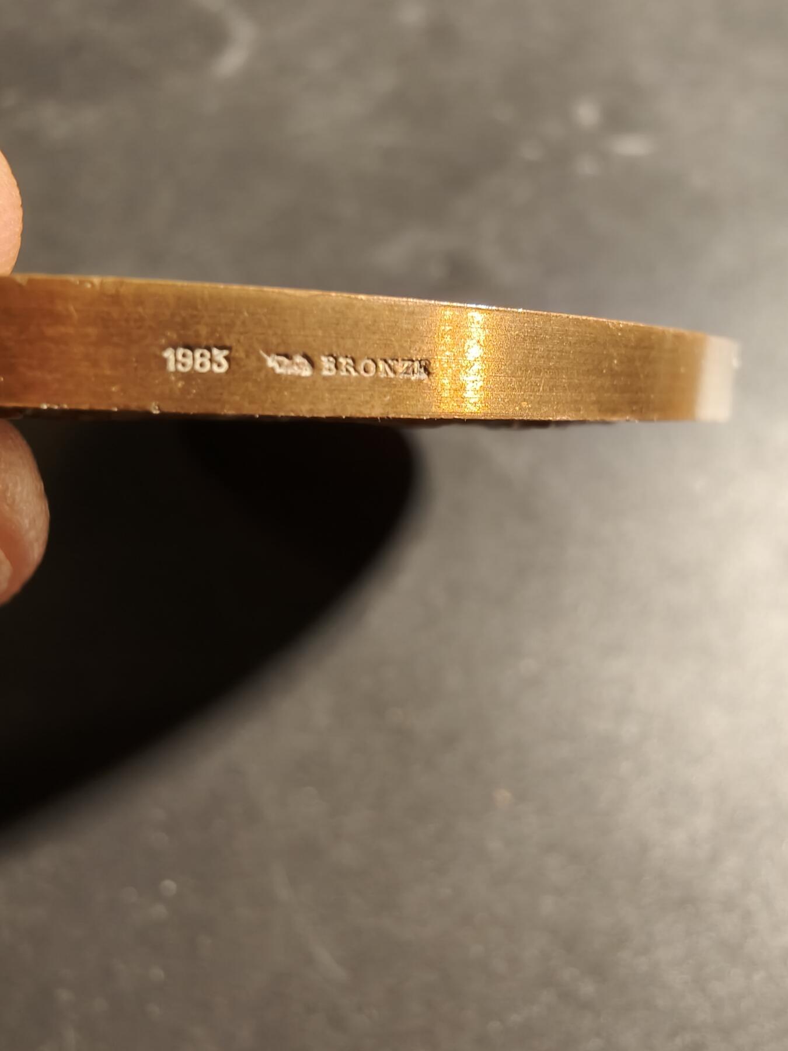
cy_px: 526
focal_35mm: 23
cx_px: 394
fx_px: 698
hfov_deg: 58.9
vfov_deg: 73.9
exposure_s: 1/50
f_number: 2
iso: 320
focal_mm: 2.32
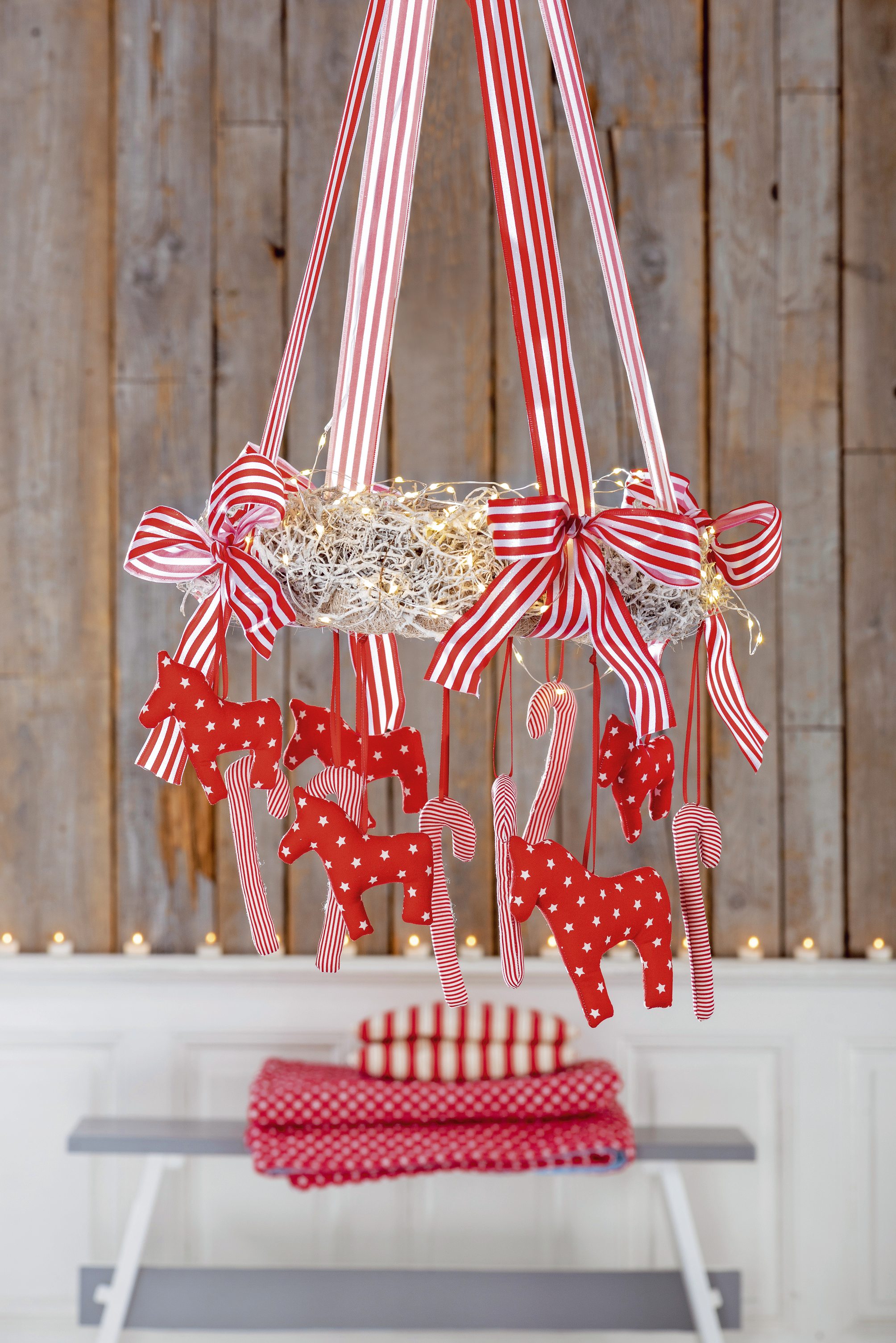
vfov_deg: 19.4
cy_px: 672
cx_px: 448
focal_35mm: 105
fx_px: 3916
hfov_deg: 13.1
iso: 200
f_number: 11
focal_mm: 105
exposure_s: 1/20
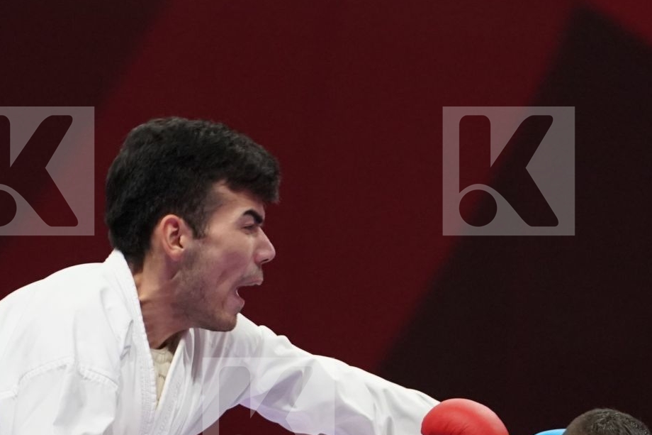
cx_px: 509
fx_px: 10629
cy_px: 422
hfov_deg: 3.5
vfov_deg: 2.3
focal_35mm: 587
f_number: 4
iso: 4000
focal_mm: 200
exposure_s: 1/1000
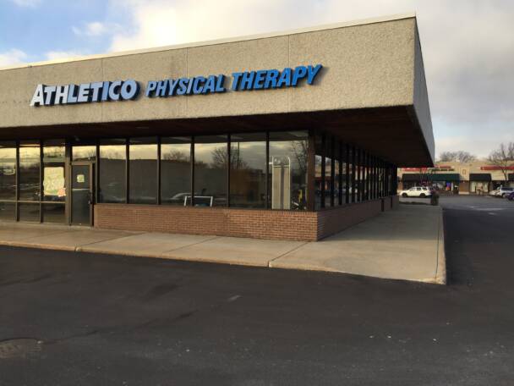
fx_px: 431
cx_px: 257
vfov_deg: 48.2
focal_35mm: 29
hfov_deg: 61.7
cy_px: 193
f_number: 2.2
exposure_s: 1/488
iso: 32
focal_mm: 4.15
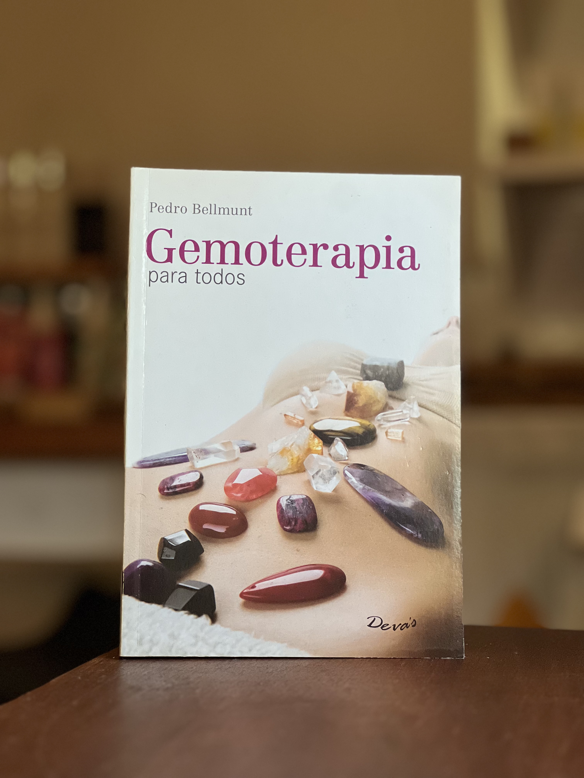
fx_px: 1732
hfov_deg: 19.1
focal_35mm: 77
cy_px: 389
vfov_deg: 25.3
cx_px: 292
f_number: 2.8
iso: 250
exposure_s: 1/83
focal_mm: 9
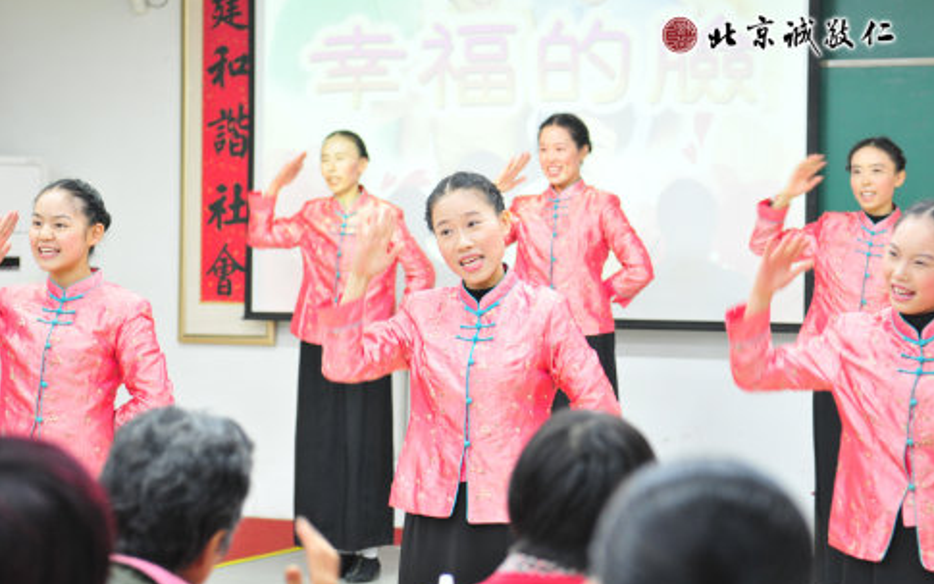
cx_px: 470
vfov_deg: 12.1
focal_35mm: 108
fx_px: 2749
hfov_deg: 19.3
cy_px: 292
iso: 640
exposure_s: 1/40
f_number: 3.2
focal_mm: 70
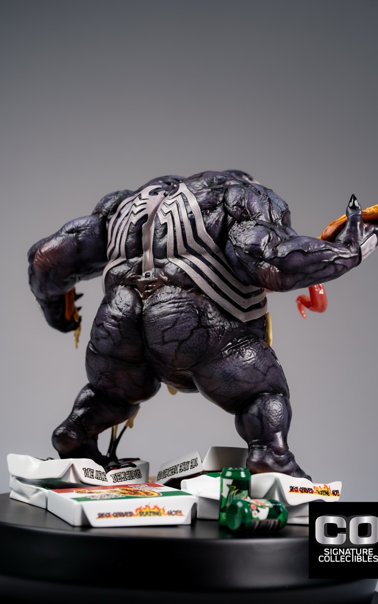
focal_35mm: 52
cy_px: 297
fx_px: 857
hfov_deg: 24.9
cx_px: 199
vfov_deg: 38.9
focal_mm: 50
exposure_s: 1/30
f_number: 5
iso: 125
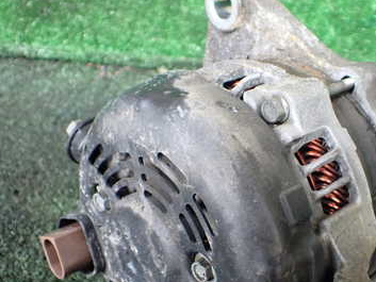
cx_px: 268
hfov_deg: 36.8
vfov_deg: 28.4
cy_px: 186
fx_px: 554
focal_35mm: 51
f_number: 2.3
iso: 800
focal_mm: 5.4
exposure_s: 1/125
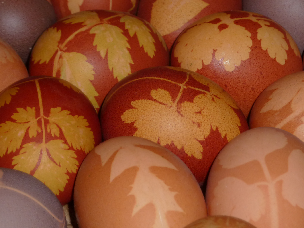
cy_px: 109
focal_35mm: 172
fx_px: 1511
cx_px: 218
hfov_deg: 11.5
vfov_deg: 8.6
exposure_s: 1/40
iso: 160
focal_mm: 18.2
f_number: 4.4
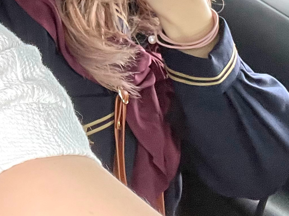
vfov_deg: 14.9
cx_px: -14
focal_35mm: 91
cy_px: -121
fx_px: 760
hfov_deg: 20.7
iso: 160
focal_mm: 2.71
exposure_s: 1/60
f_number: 2.2
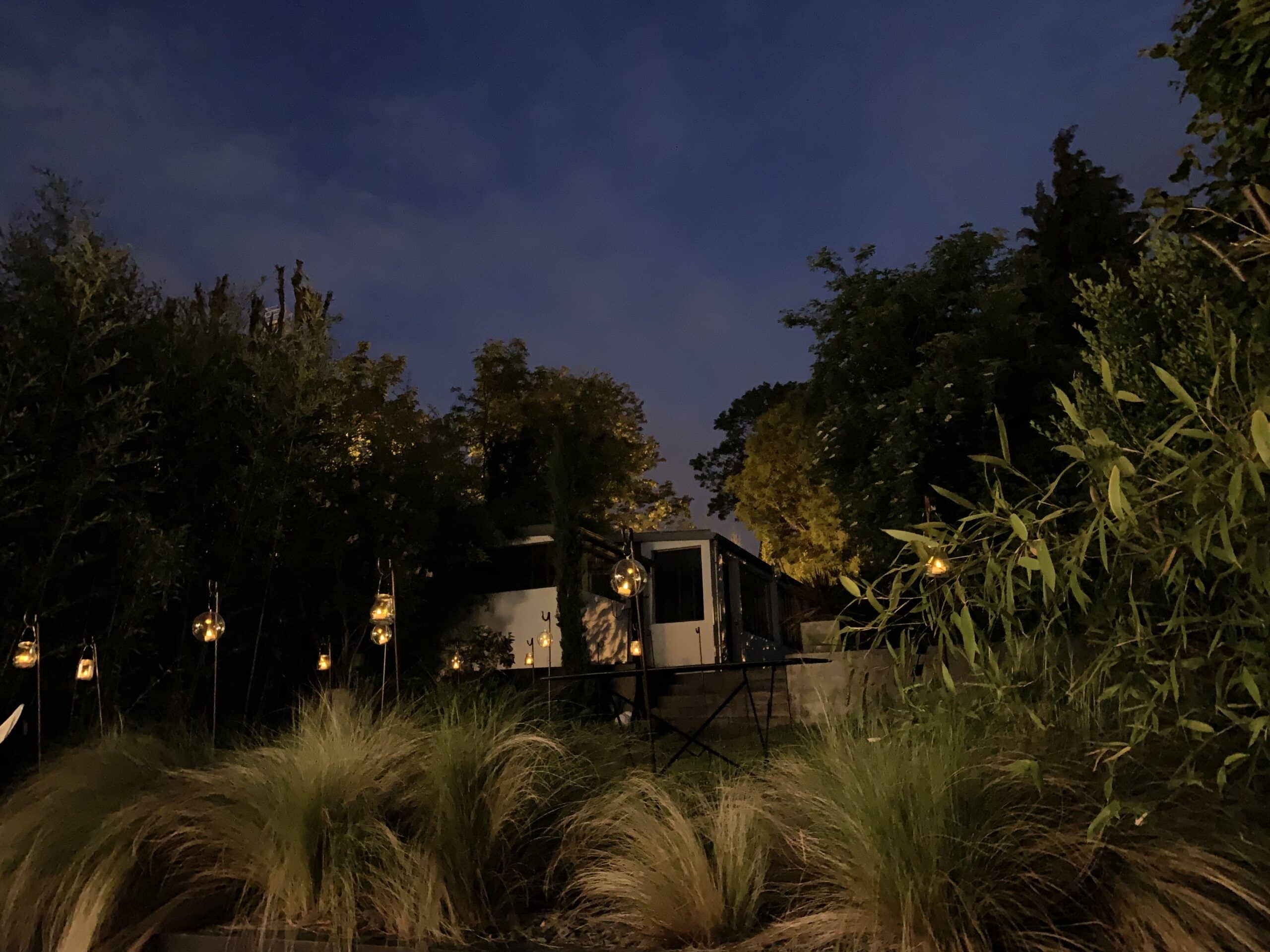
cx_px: 635
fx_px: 954
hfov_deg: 67.3
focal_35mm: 26
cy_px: 476
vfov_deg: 53.1
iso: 2500
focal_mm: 4.25
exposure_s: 1/4
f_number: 1.8
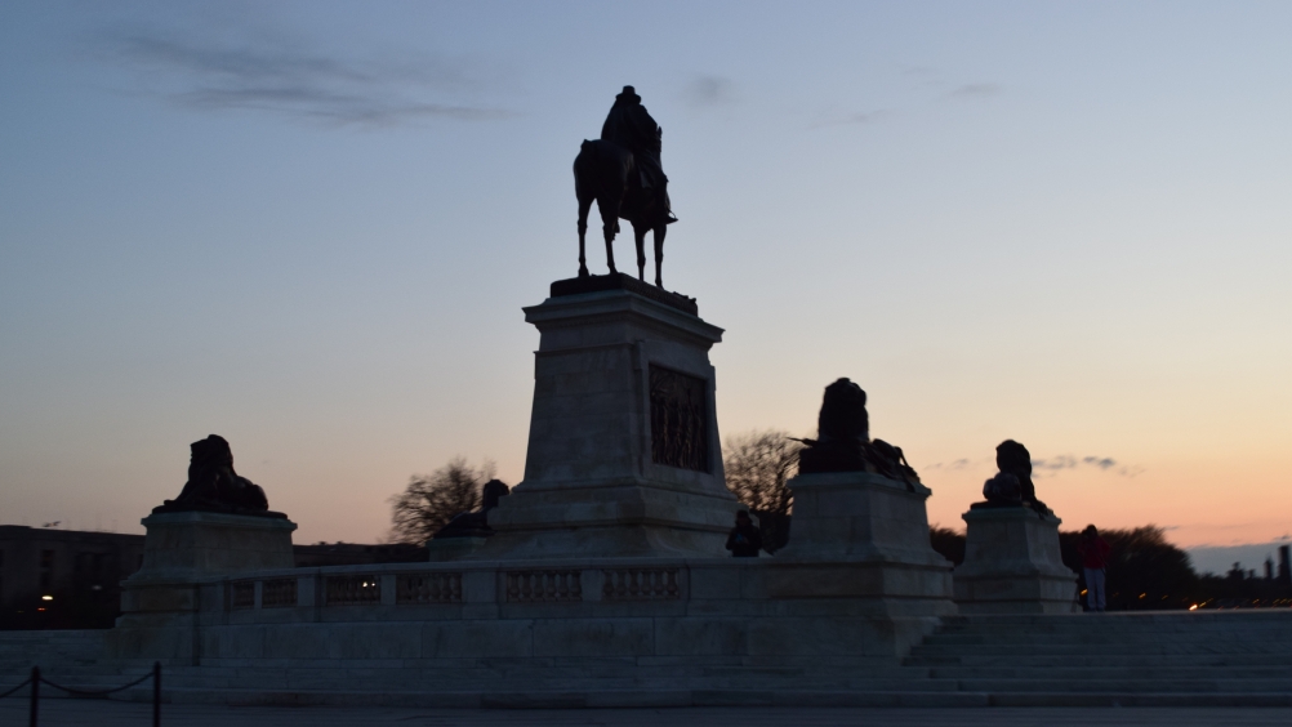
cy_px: 380
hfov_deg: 44.1
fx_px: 1594
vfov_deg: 25.7
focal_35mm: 47
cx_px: 646
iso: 720
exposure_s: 1/60
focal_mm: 29
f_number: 8
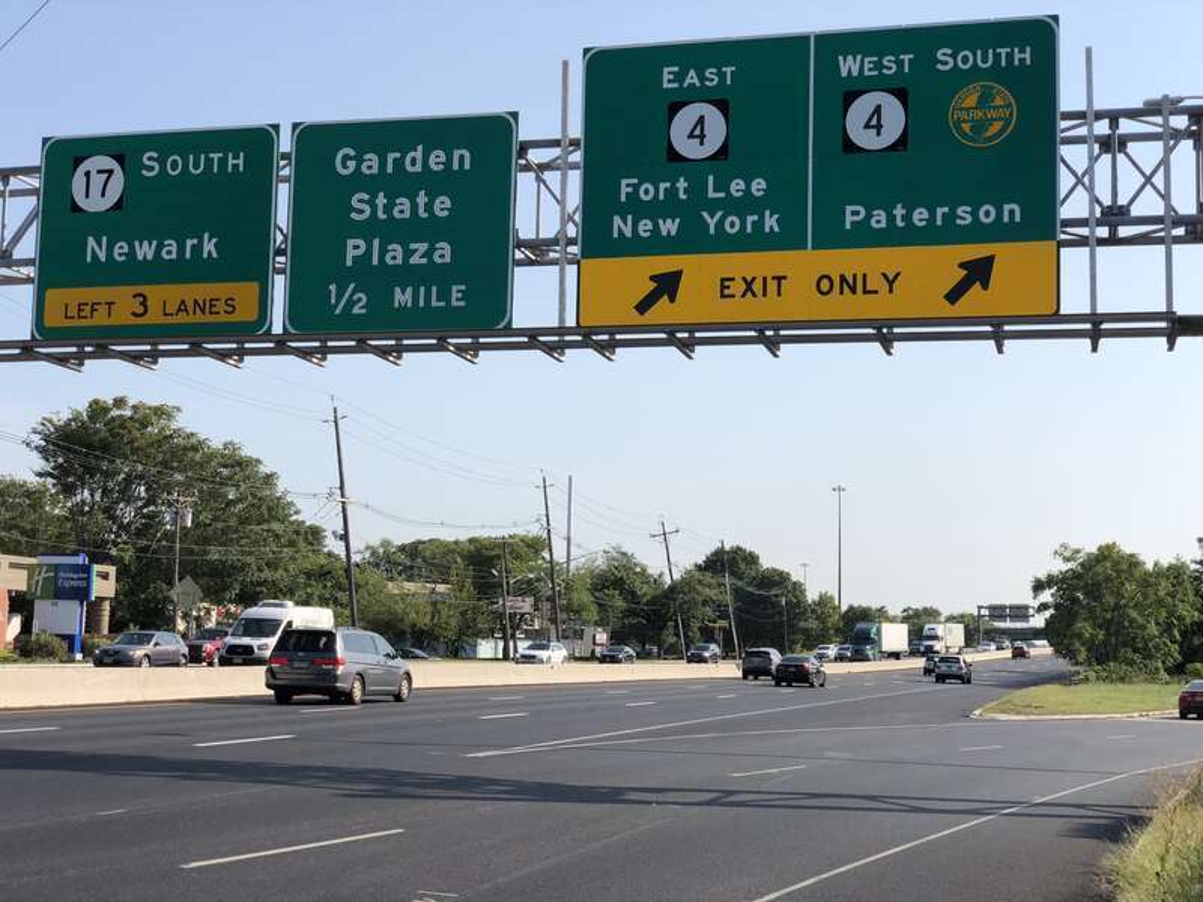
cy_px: 451
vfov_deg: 28.0
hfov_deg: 36.8
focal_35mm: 52
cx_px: 602
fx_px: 1807
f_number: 2.4
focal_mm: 6
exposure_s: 1/1185
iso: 16
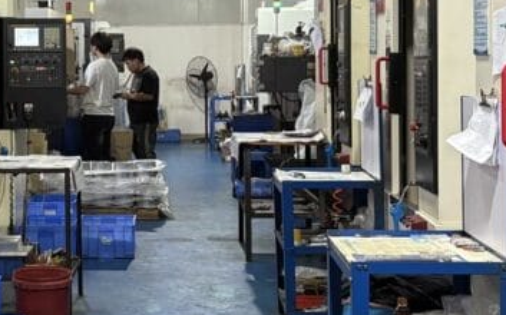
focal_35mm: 80
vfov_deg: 16.2
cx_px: 76
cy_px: 79
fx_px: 1102
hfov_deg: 25.3
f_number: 1.6
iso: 160
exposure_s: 1/50
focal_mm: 5.96
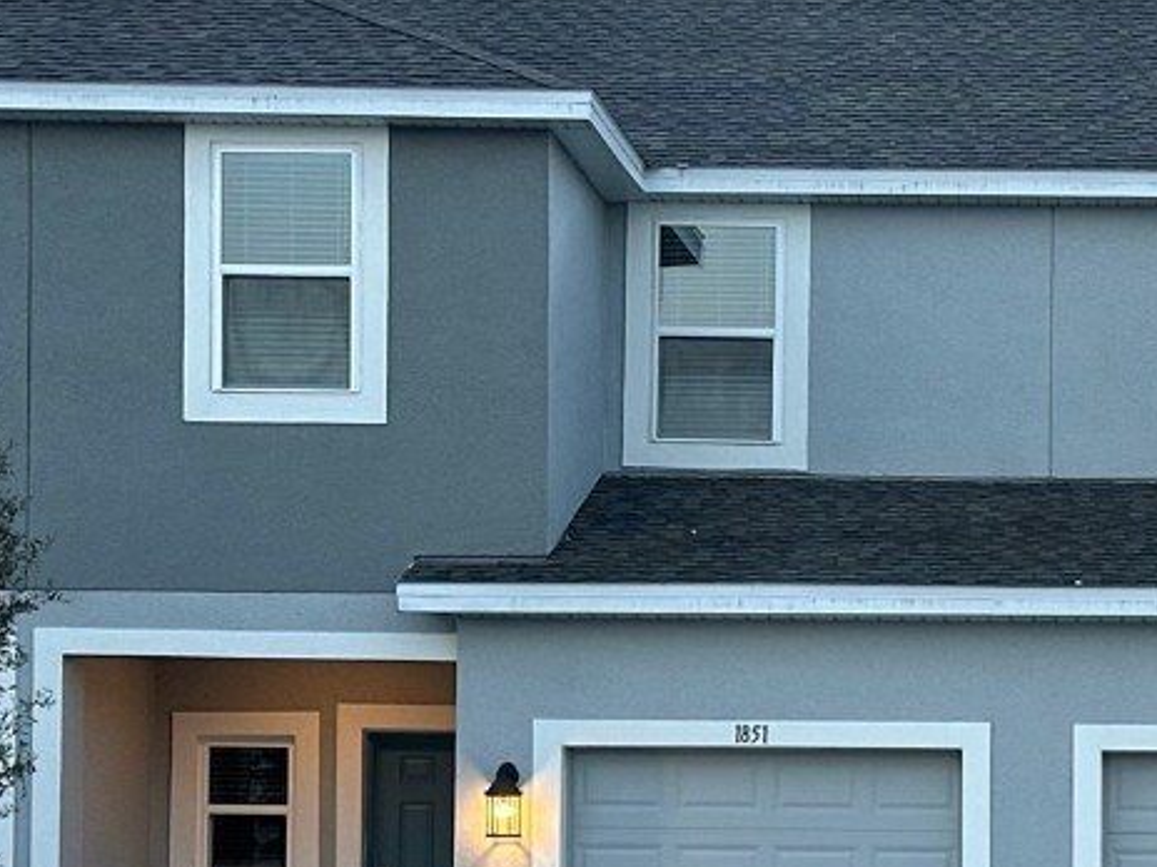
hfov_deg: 18.3
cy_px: 785
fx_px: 3543
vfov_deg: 13.8
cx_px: 1022
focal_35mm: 106
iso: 80
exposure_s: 1/82
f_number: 1.78
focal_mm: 6.86
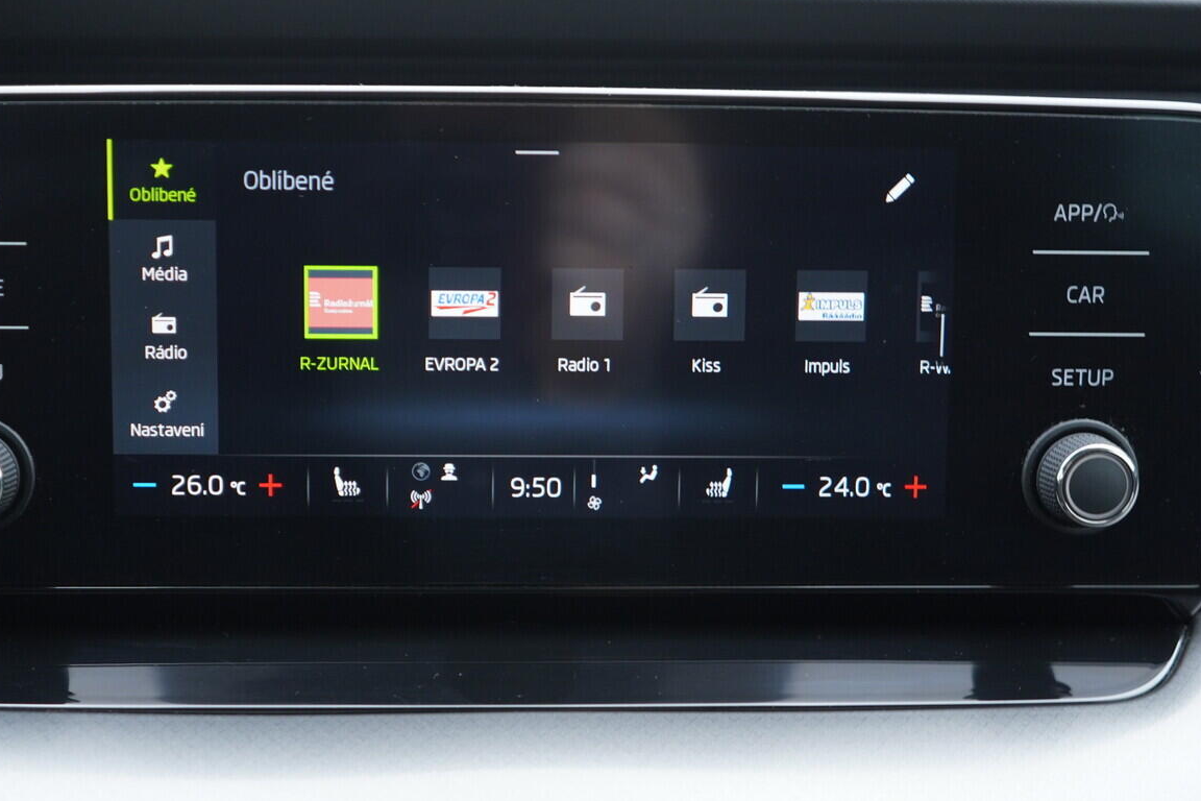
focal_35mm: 45
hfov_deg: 43.5
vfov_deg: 29.8
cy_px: 364
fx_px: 1501
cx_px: 520
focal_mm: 24
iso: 320
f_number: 2.8
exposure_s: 1/40
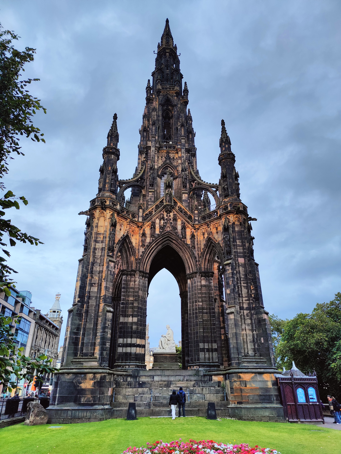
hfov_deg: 59.0
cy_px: 227
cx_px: 170
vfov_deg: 73.9
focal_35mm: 23
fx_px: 302
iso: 64
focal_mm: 6.06
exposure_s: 1/100
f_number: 1.8
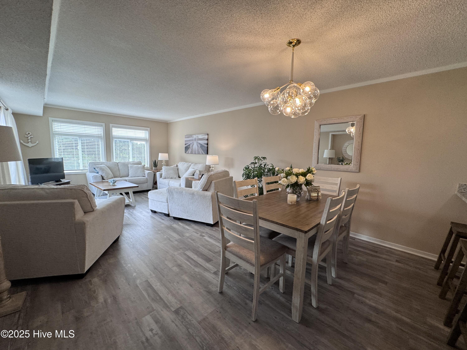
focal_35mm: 14
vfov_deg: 85.7
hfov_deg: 102.1
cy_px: 175
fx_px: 189
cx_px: 234
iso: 125
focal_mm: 2.22
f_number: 2.2
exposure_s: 1/120
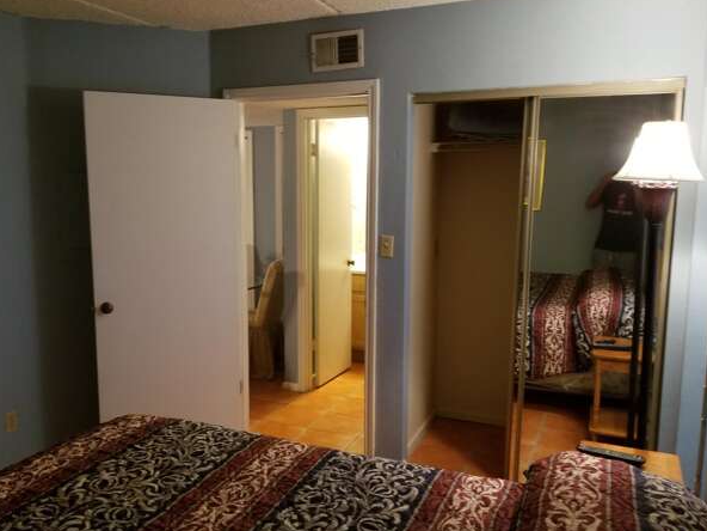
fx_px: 613
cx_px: 324
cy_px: 279
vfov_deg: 46.8
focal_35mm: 30
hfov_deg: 59.9
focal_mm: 4.25
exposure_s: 1/15
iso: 250
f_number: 1.7
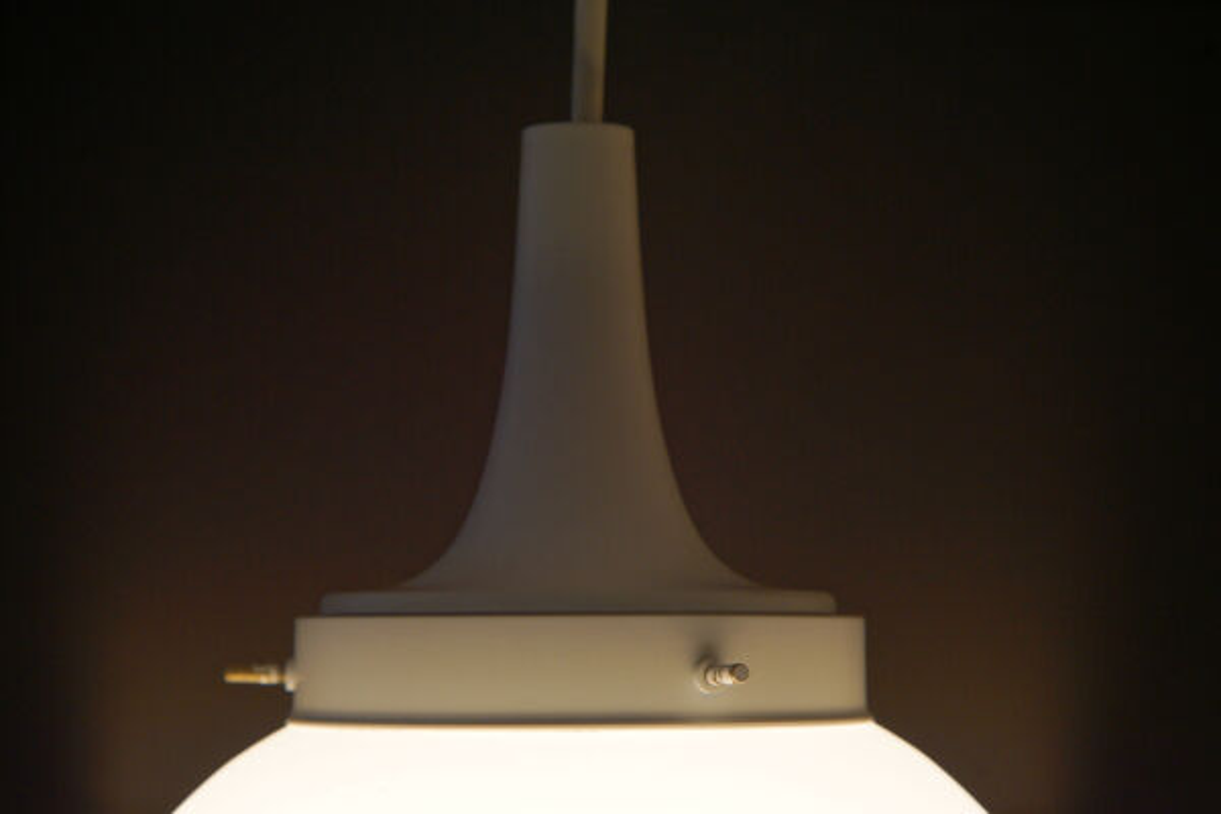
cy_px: 407
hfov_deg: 19.5
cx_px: 610
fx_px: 3561
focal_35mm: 105
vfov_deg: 13.0
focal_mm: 105
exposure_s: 1/80
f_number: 8
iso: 800
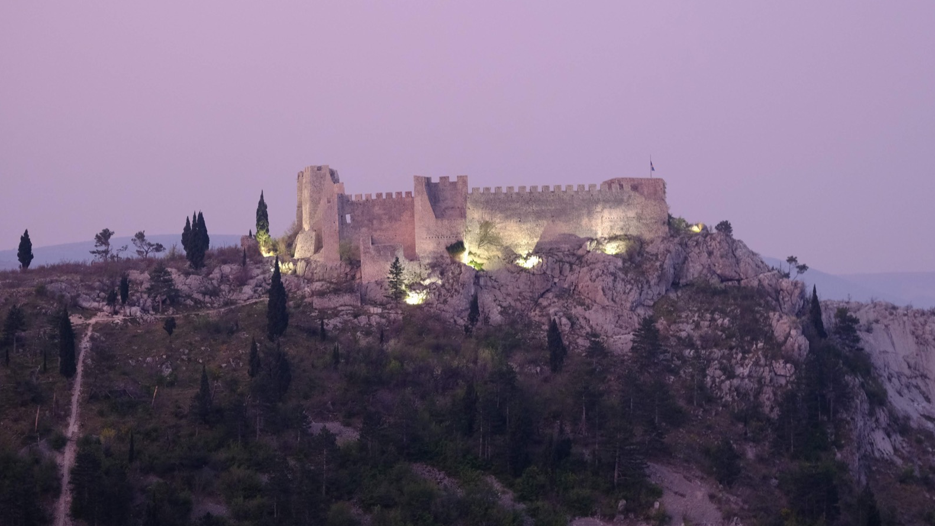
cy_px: 222
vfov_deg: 13.7
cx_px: 472
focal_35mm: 88
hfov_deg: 24.2
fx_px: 2182
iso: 1600
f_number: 3.5
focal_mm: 55
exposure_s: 1/10
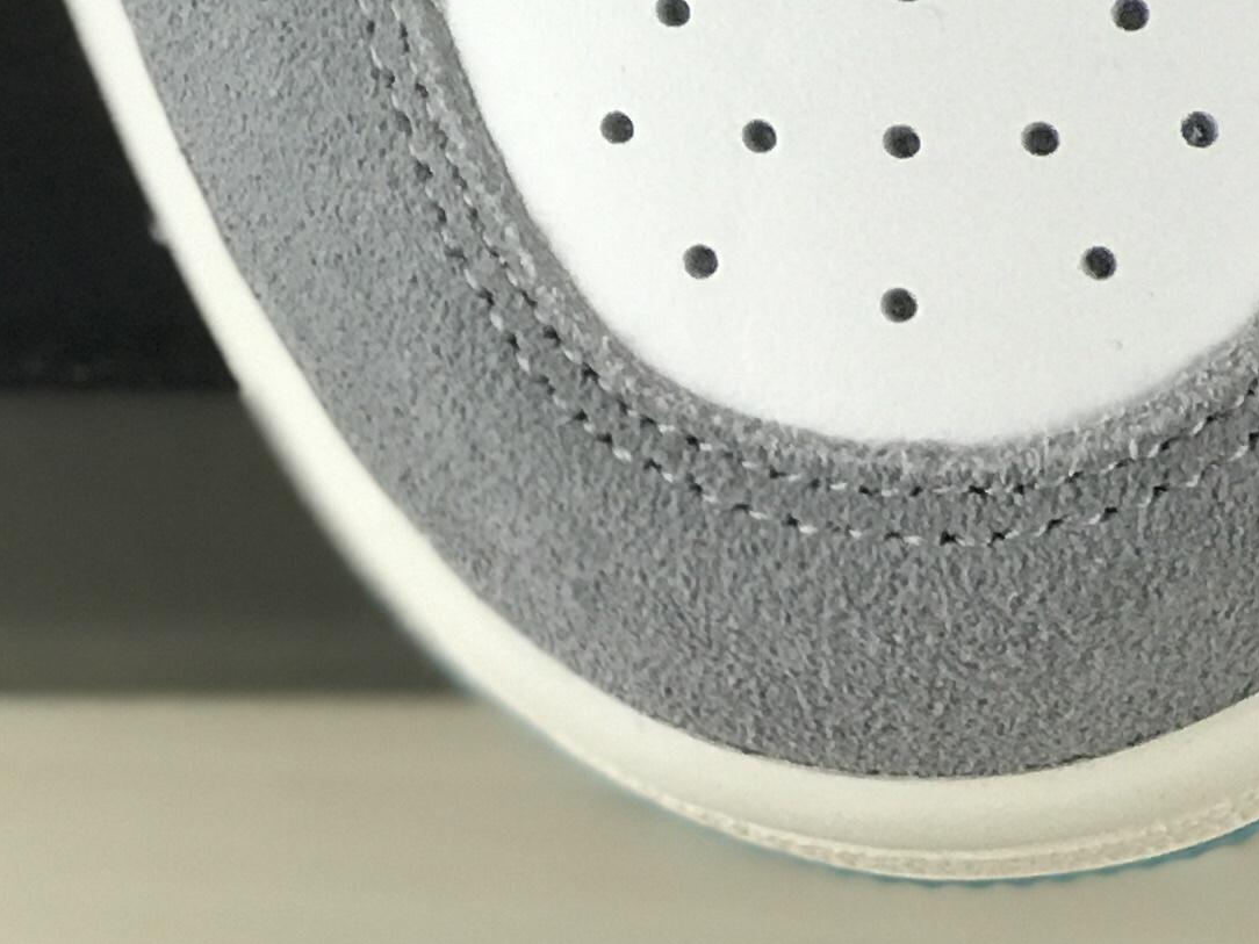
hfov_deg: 9.1
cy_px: -334
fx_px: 7711
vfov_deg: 6.9
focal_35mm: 212
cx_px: 1764
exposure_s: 1/50
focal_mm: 6.6
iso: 50
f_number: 2.8
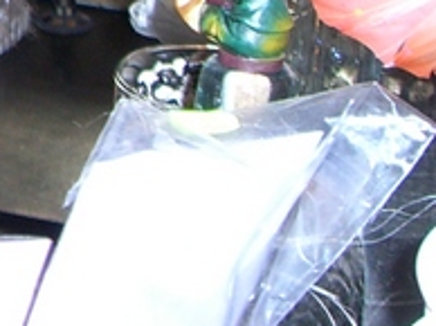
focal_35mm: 157
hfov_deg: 11.8
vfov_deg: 9.0
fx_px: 1975
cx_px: -310
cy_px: -252
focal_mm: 6.2
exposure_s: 1/60
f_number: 2.7
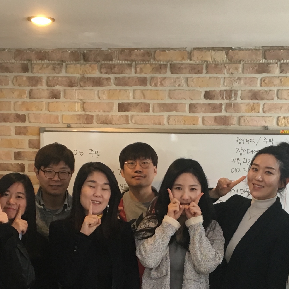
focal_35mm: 78
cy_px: 253
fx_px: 737
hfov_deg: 22.2
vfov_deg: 21.7
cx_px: 127
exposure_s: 1/30
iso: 80
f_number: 2.2
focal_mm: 4.15
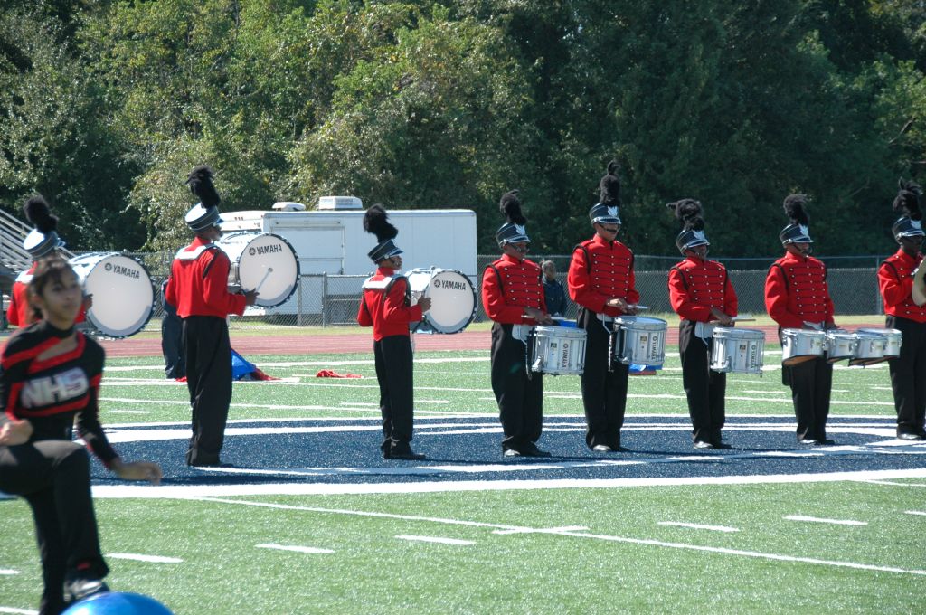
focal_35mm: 158
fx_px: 4046
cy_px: 308
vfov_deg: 8.7
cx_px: 463
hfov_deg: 13.1
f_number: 5.6
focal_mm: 105
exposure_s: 1/500
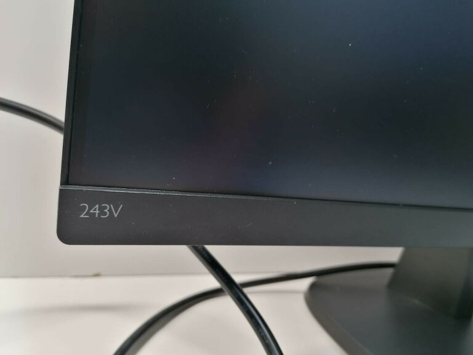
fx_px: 369
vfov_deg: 51.4
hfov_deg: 65.3
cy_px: 178
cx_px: 236
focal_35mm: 27
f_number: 1.8
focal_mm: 4.75
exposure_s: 1/33.3
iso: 160
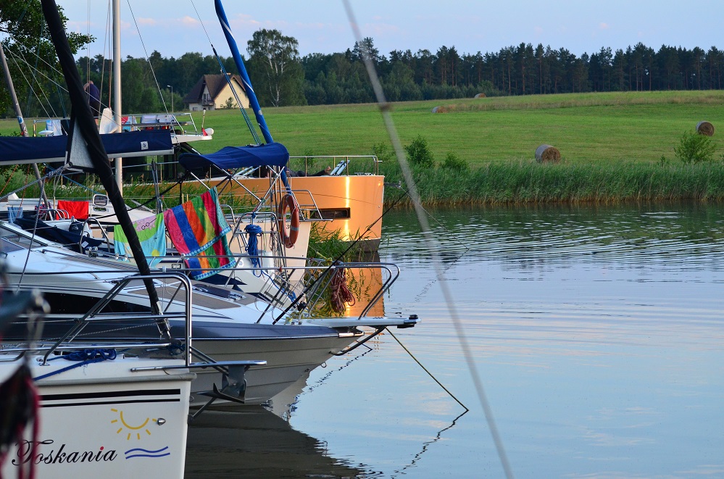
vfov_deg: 13.0
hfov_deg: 19.5
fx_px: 2107
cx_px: 362
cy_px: 240
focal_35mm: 105
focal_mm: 70
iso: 1600
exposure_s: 1/1000
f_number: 5
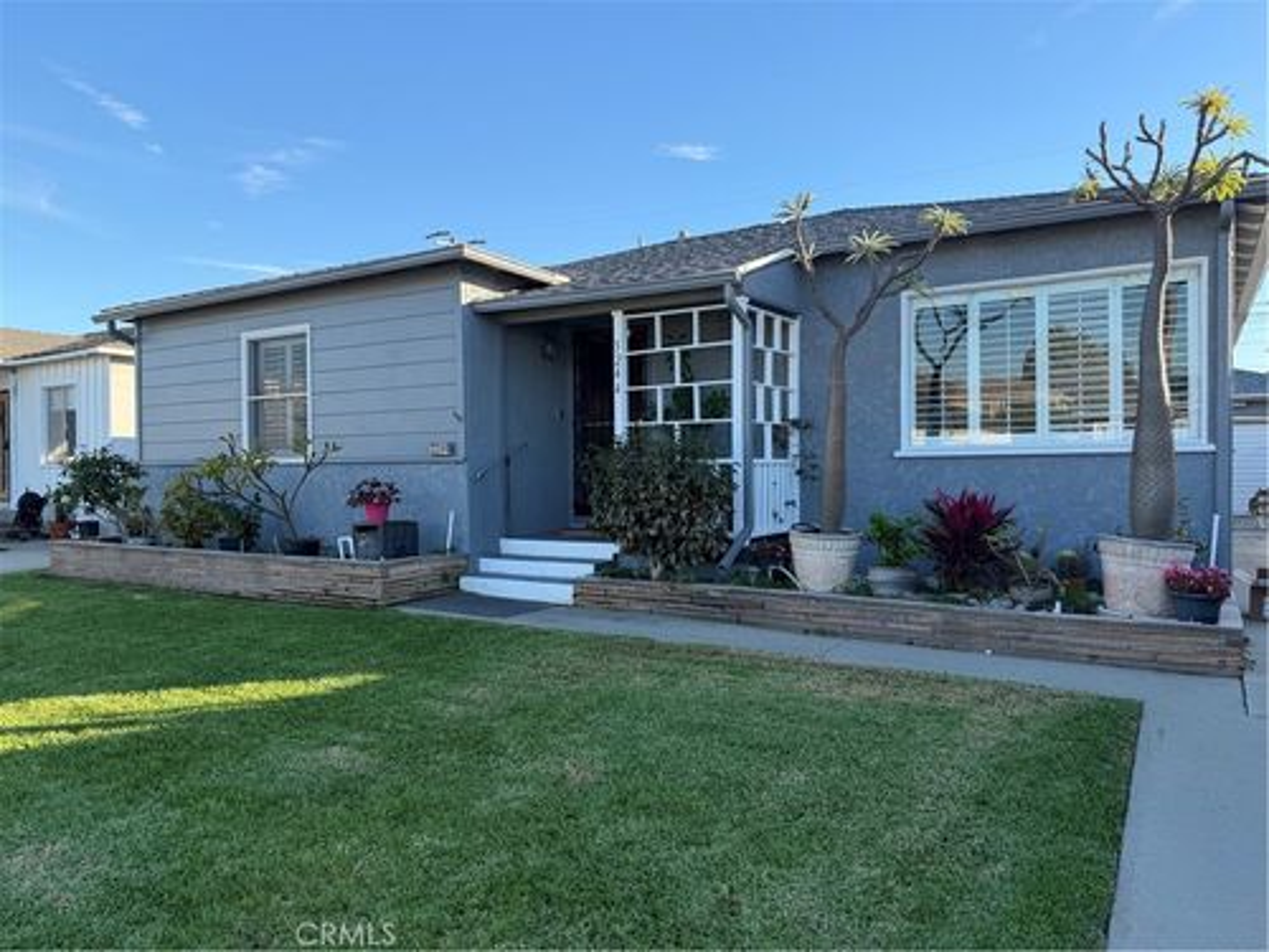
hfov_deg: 71.6
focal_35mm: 24
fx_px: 880
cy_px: 476
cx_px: 634
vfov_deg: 56.8
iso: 80
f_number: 1.78
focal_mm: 6.76
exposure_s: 1/1174
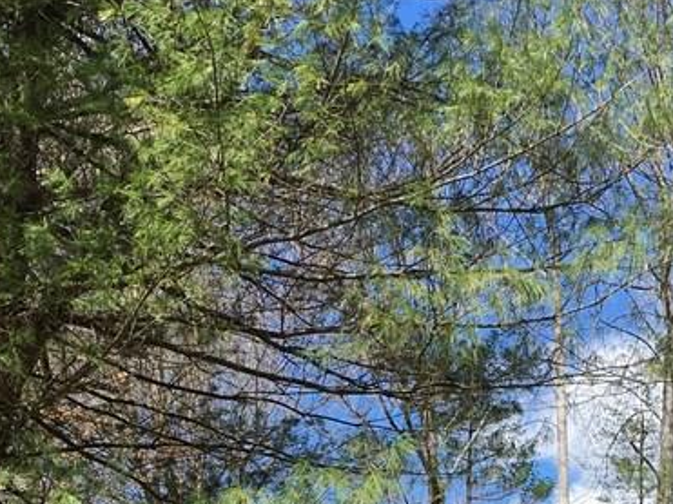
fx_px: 1555
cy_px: 691
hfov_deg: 24.3
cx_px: 444
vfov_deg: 17.1
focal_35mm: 80
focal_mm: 4.15
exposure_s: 1/855
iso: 25
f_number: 2.2
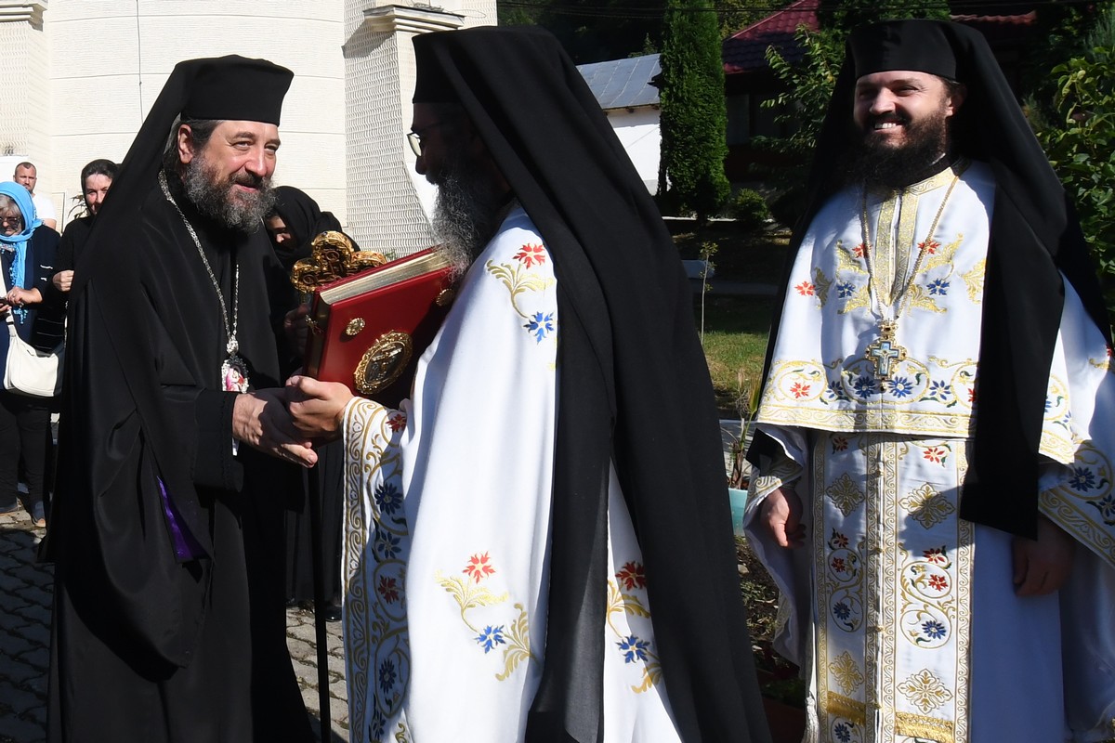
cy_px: 372
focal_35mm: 15
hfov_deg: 100.4
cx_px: 558
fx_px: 465
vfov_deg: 77.3
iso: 400
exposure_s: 1/1250
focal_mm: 10
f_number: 7.1
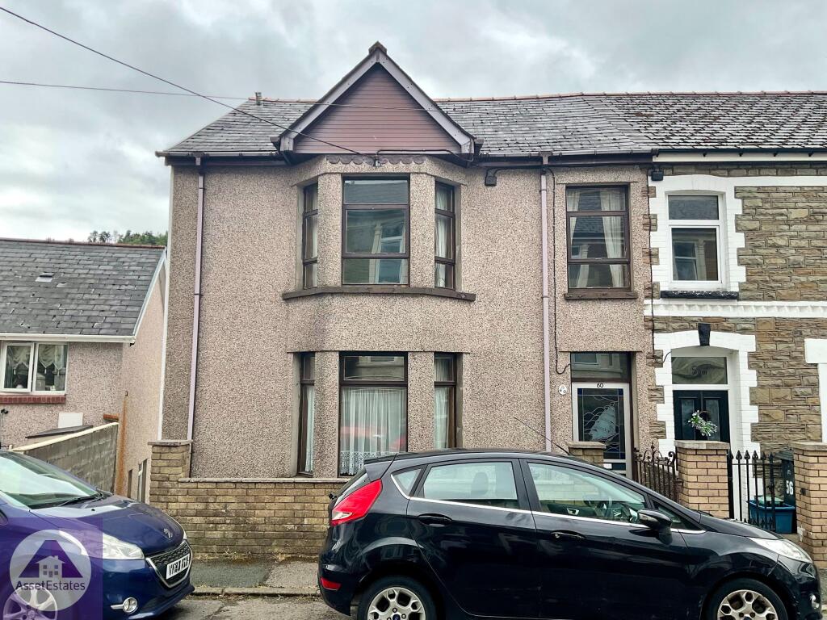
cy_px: 310
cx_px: 414
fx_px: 693
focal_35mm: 29
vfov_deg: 48.2
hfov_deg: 61.7
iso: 16
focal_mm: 3
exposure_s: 1/627
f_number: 1.8
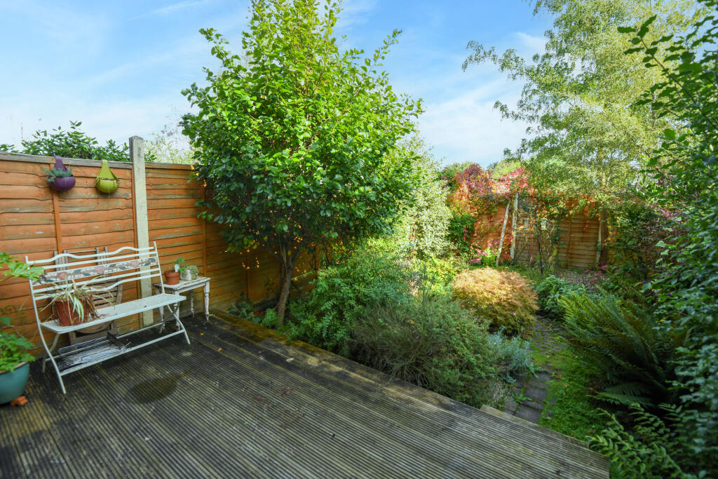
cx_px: 359
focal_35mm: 16
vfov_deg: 73.8
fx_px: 319
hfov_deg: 96.7
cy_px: 240
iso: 320
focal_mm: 16
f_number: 6.3
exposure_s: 1/160
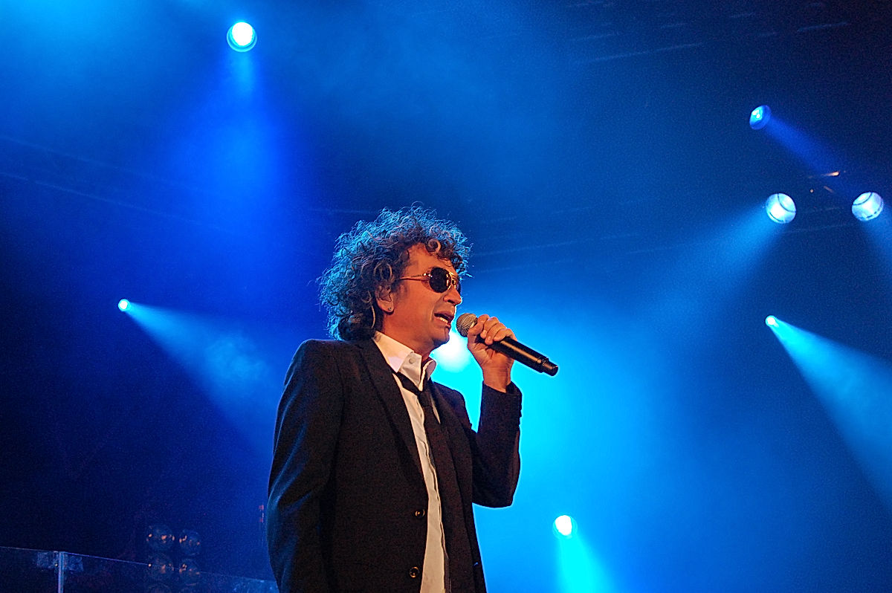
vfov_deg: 18.2
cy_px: 296
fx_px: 1857
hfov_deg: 27.0
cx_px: 446
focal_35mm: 75
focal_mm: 50
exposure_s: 1/160
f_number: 6.3
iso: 1600
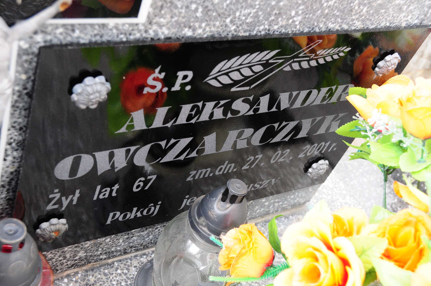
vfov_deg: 28.0
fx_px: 574
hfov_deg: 41.2
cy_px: 143
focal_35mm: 48
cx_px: 216
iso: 720
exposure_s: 1/40
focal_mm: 32
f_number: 7.1
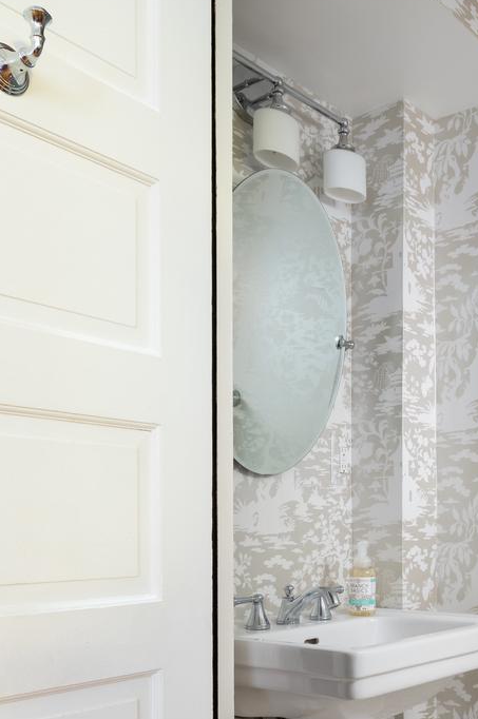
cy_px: 537
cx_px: 361
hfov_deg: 33.6
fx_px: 775
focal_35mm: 39
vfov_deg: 48.0
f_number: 14
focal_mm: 24.5
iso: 800
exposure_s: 1/160
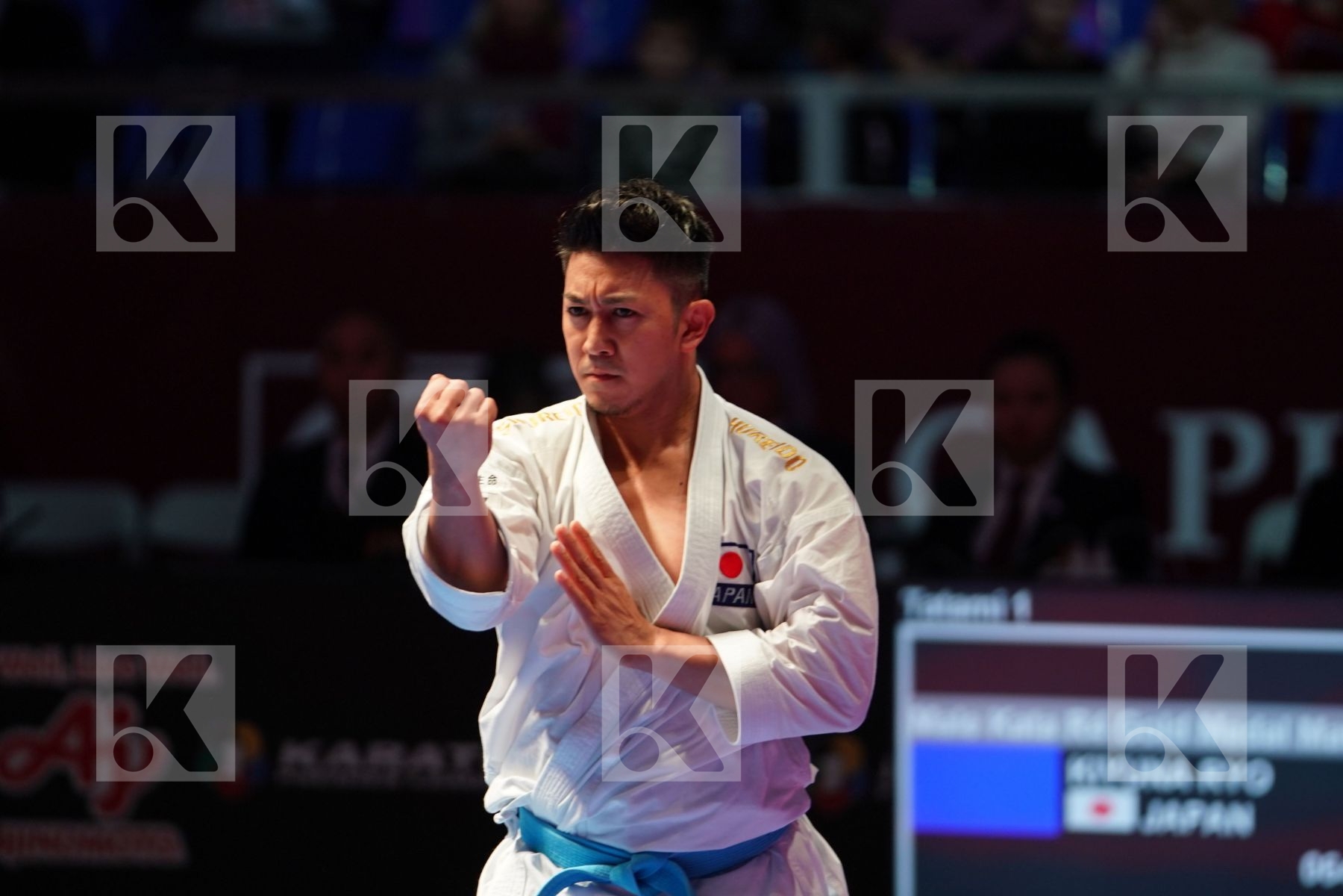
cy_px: 448
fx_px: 11079
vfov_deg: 4.6
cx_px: 672
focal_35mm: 297
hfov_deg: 6.9
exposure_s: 1/200
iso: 640
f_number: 2.8
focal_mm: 198
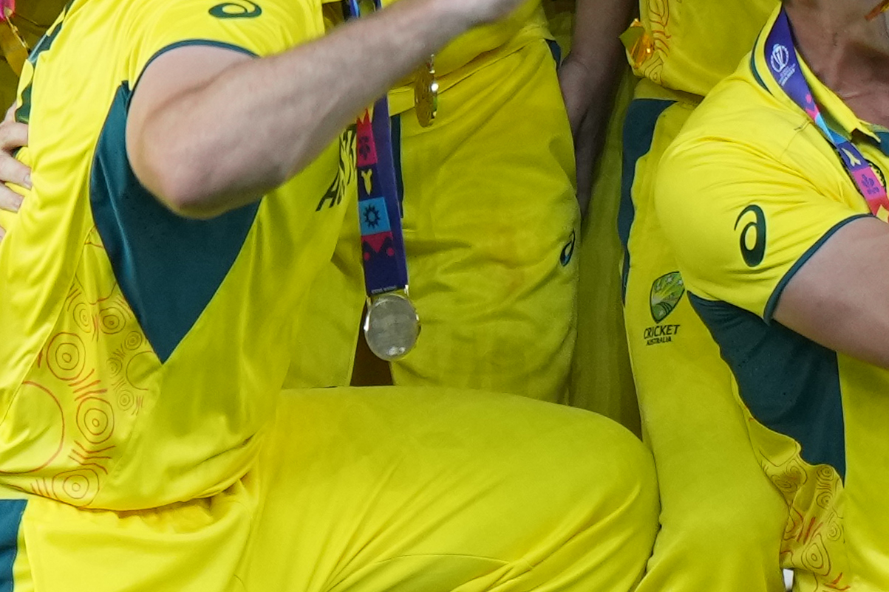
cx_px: 1120
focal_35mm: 986
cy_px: -408
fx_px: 24347
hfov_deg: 2.1
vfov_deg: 1.4
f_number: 2.8
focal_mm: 140
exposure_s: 1/800
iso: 1000
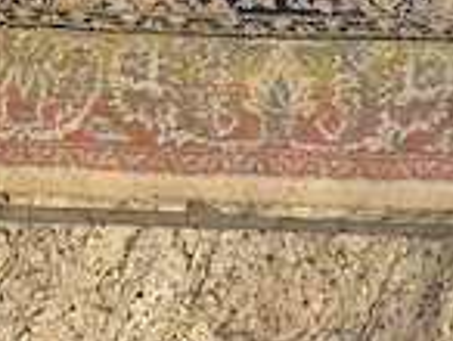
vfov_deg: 9.9
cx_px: 903
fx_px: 1861
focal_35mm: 142
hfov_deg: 12.3
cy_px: -279
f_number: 1.8
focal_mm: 4.25
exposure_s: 1/60
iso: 160
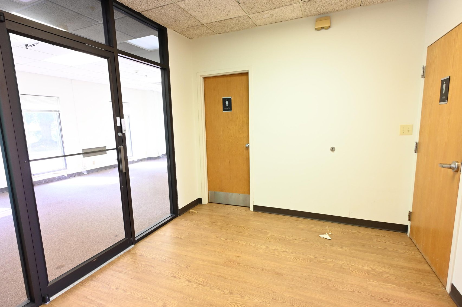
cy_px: 154
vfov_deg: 67.3
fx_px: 231
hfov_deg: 90.0
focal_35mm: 18
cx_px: 231
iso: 640
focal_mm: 12
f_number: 6.3
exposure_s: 1/13
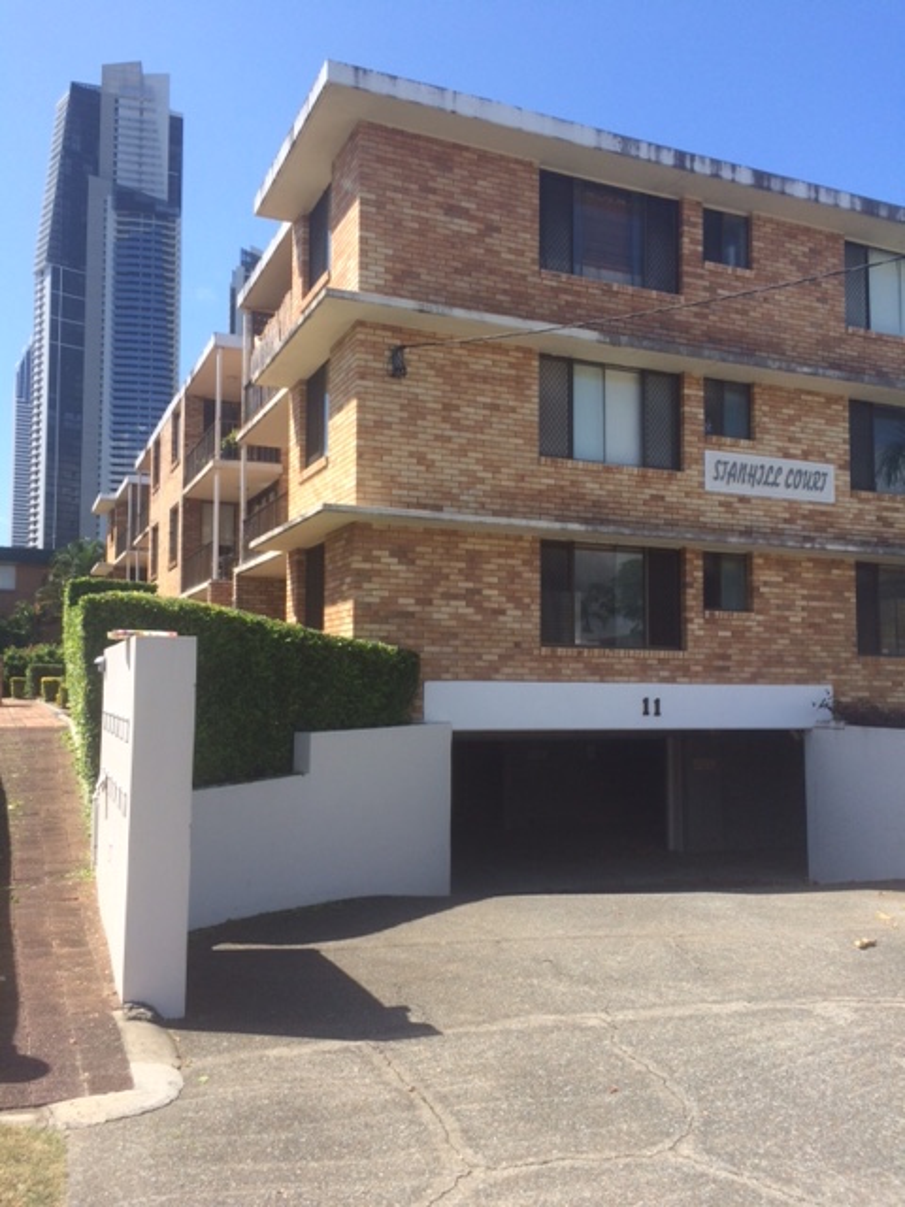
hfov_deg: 48.2
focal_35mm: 29
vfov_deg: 61.7
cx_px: 452
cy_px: 604
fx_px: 1011
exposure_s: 1/1368
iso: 32
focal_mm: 4.15
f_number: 2.2
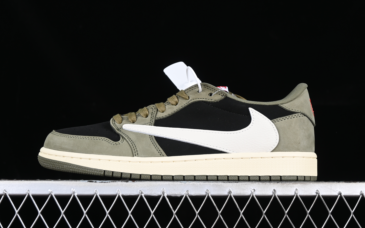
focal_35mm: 77
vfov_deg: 16.9
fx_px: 766
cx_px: 183
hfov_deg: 26.8
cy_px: 109
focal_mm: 50
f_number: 6.3
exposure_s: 1/60
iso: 160
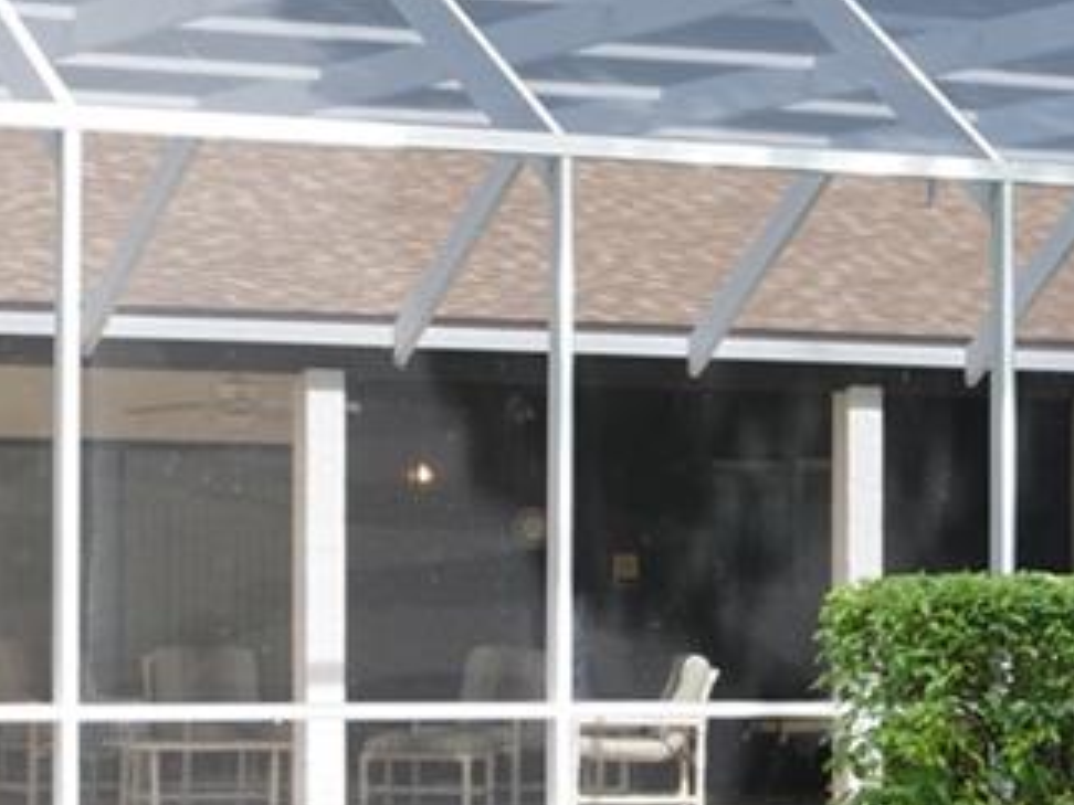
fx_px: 5150
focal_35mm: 166
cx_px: 1402
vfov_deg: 8.9
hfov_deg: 11.6
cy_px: 679
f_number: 3.5
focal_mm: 35
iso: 100
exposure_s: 1/250
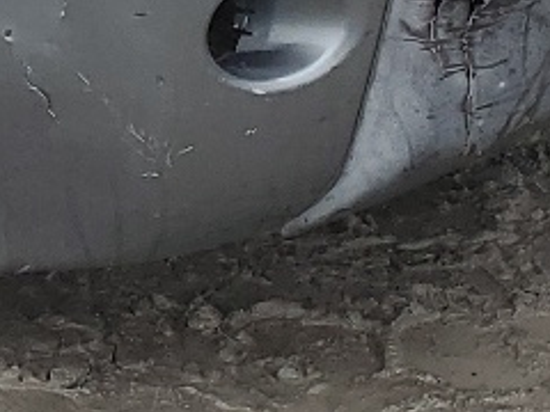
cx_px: -591
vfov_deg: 8.3
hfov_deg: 10.4
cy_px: -298
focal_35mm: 173
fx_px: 2749
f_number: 1.5
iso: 50
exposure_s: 1/769
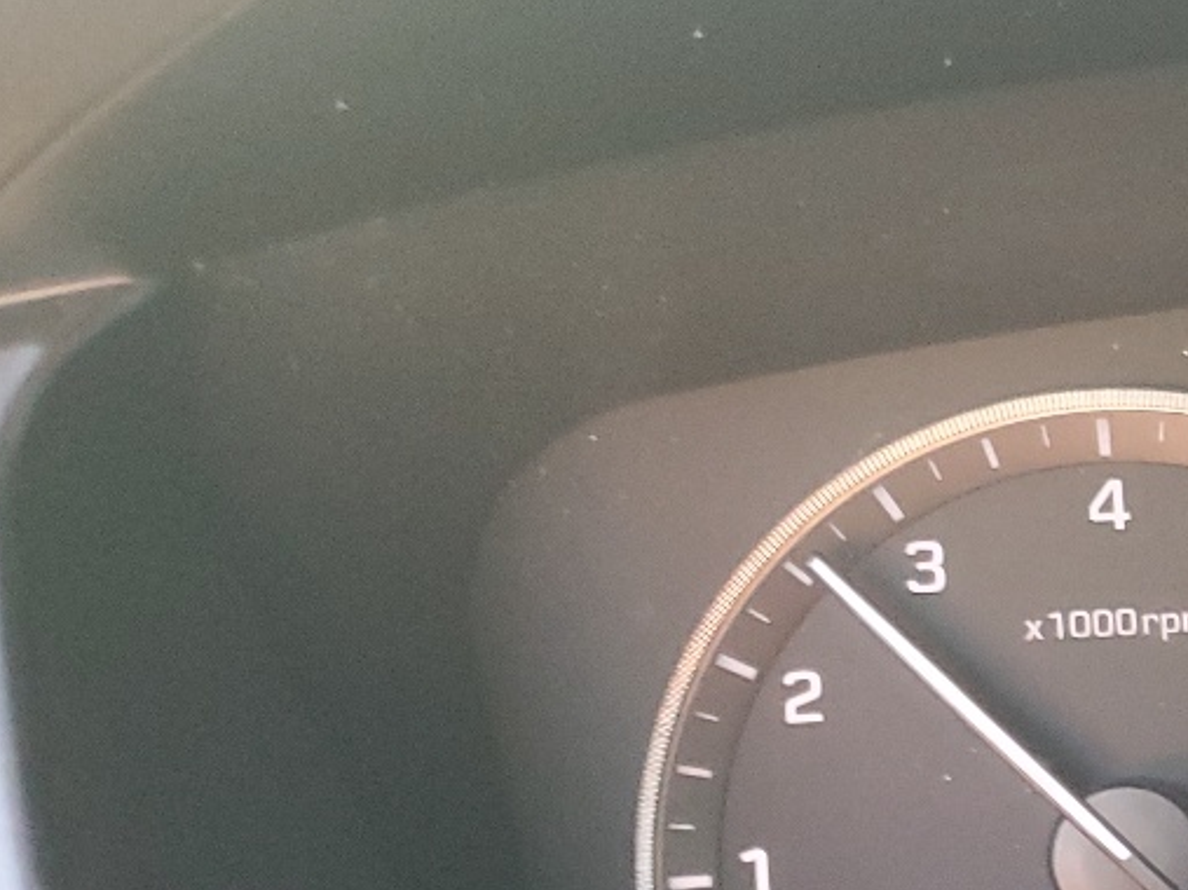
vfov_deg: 17.8
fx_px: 2814
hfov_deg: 20.1
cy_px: 740
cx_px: 1853
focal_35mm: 82
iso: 340
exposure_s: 1/60.2
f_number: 1.5
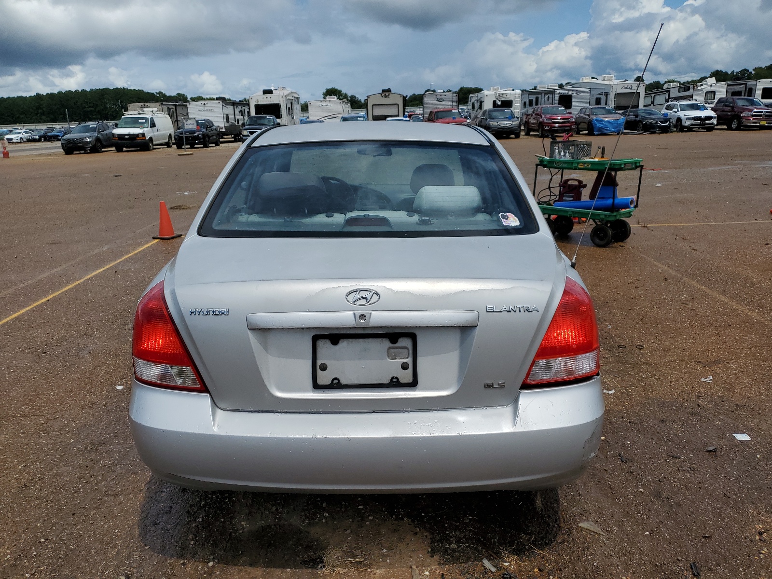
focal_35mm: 26
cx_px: 386
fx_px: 580
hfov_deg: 67.3
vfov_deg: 53.1
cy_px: 290
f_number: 1.5
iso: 50
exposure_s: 1/10000
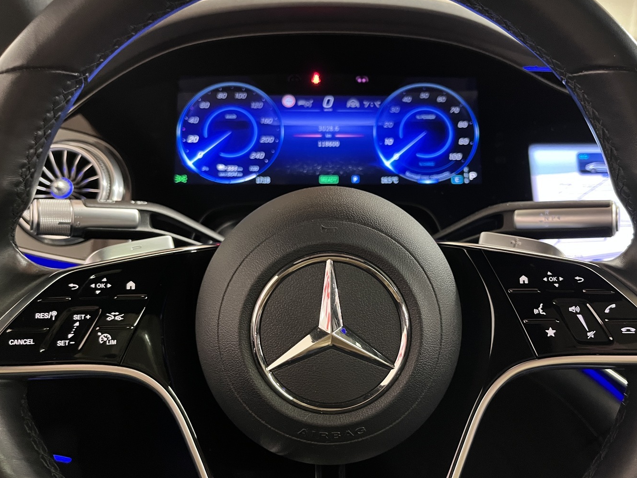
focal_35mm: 28
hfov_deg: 63.4
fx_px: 515
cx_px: 330
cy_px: 255
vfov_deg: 49.7
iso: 500
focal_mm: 5.1
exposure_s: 1/27
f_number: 1.6
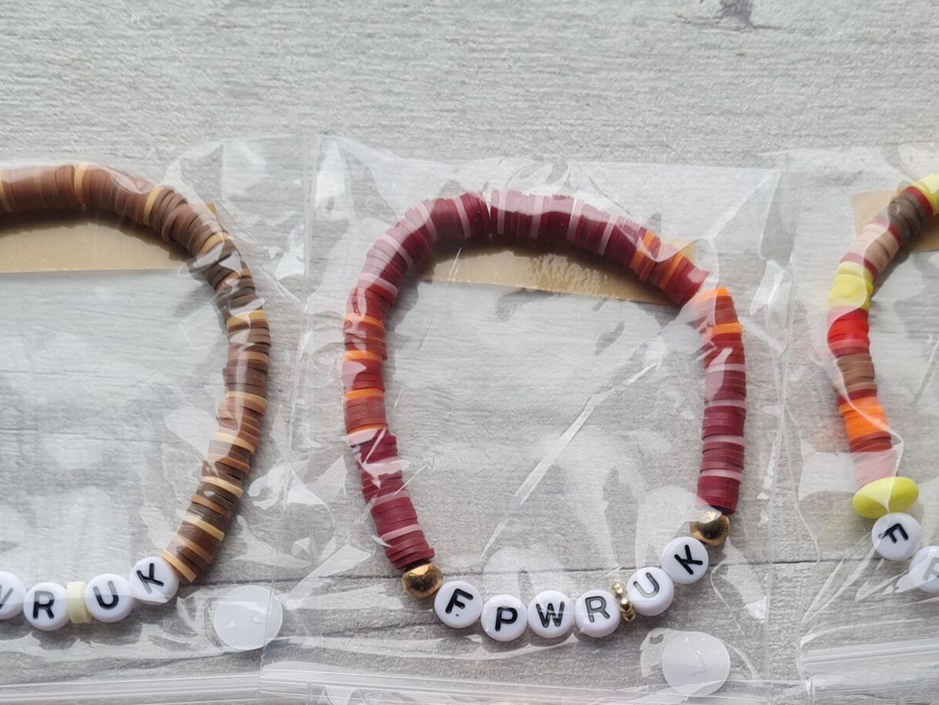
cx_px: 532
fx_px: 1492
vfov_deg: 25.3
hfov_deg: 34.9
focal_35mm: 55
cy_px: 707
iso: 50
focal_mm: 5.4
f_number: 1.8
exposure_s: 1/120
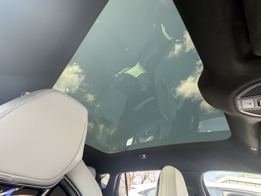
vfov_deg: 85.7
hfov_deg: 102.1
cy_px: 98
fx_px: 106
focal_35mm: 14
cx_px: 130
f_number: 2.2
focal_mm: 2.22
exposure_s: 1/121
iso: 100
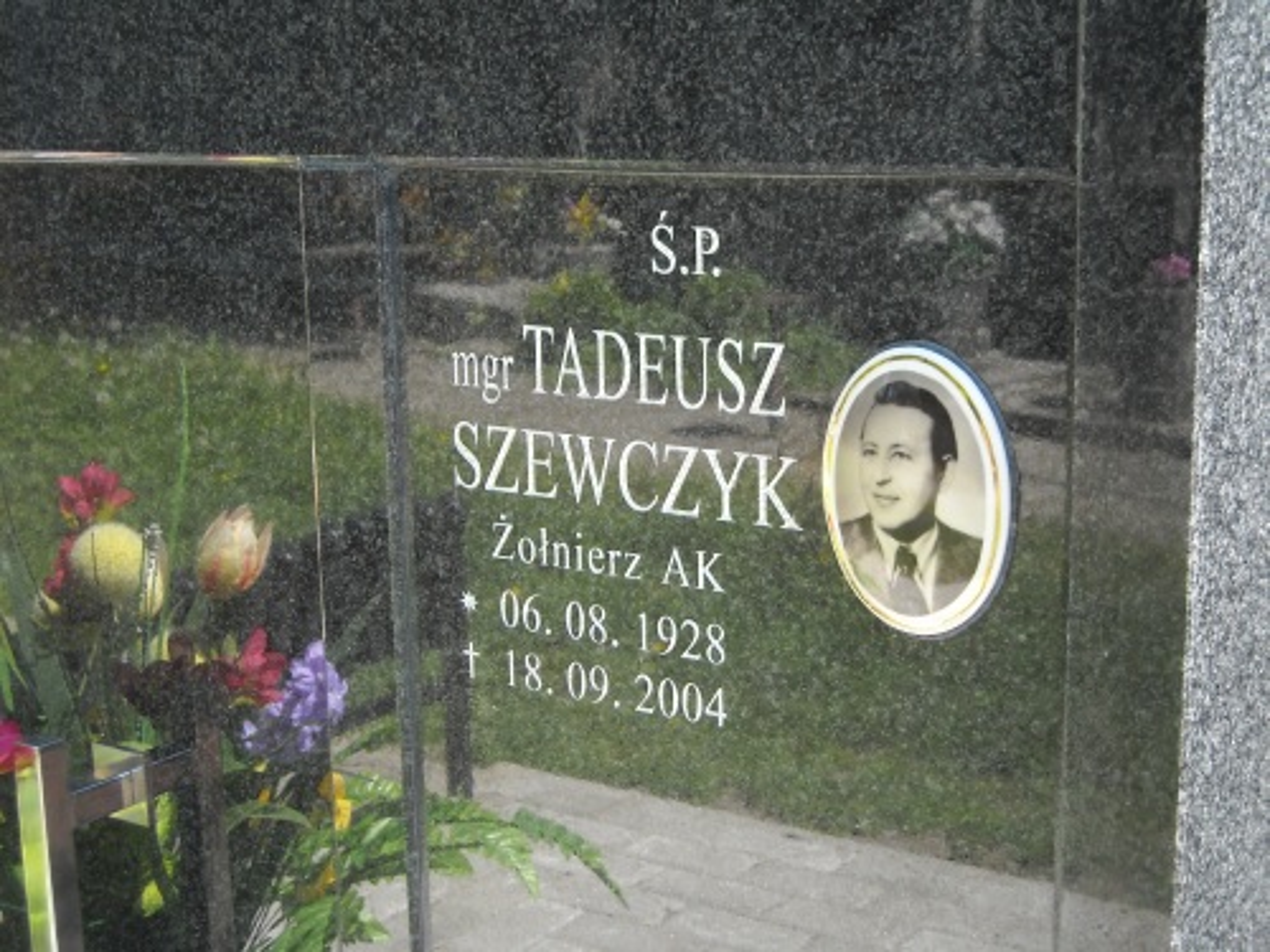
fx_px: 2238
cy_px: 476
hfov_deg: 31.7
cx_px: 635
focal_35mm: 61
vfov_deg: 24.0
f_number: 3.5
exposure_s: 1/96
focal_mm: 9.87
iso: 64
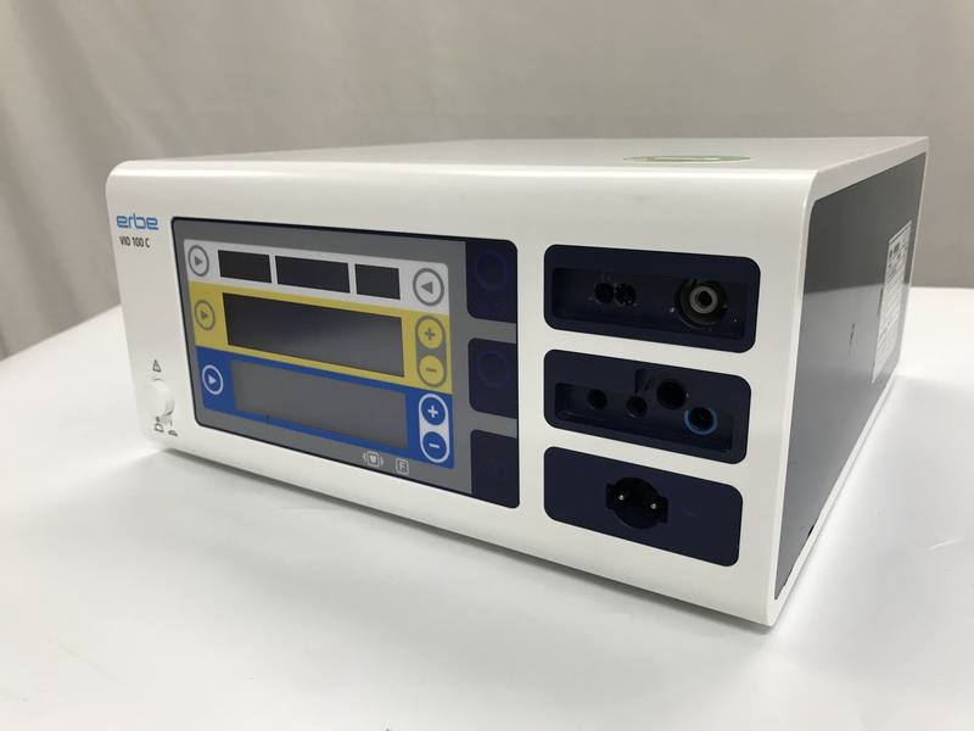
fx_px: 788
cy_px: 366
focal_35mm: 28
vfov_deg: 49.7
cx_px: 487
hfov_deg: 63.4
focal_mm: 3.99
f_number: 1.8
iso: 25
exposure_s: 1/40
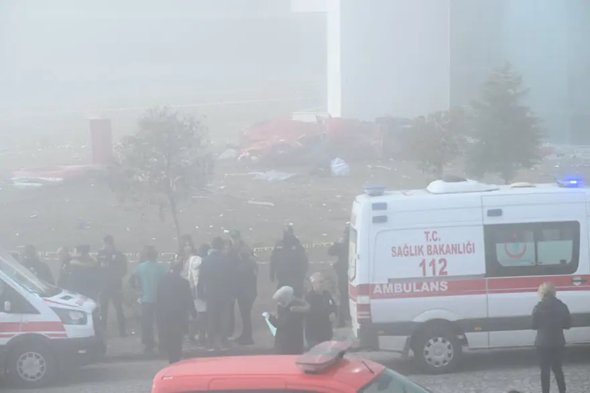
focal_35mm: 120
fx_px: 1966
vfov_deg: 11.4
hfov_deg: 17.1
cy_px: 196
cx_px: 295
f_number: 5.6
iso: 400
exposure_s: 1/1250
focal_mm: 120
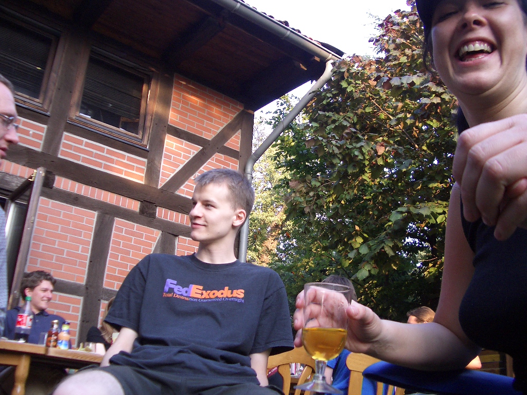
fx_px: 533
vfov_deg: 40.7
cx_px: 264
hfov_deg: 52.6
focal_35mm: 35
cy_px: 198
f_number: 2.6
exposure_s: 1/125
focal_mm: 5.8
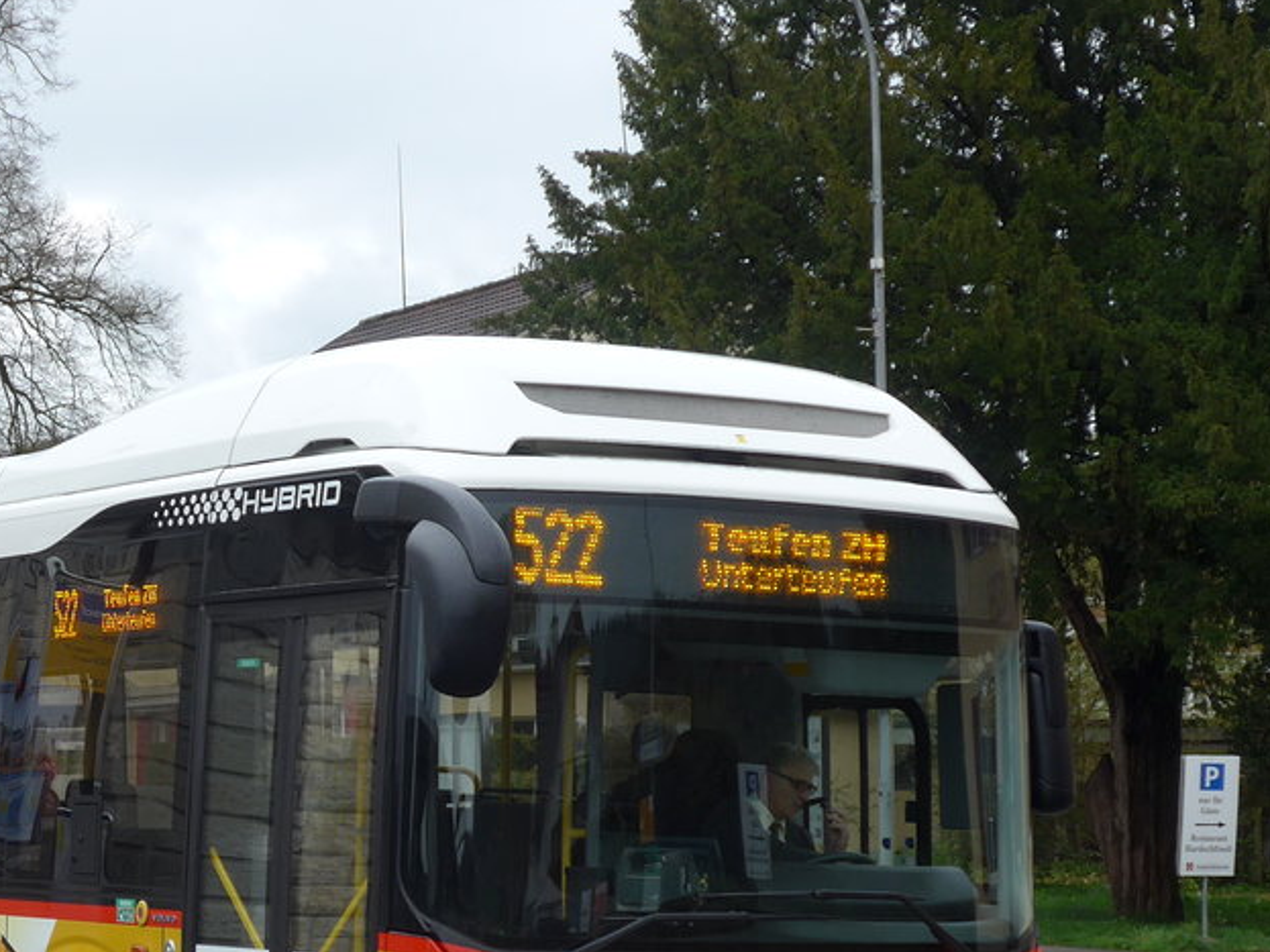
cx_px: 253
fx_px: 3888
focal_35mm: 106
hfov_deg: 18.4
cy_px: 697
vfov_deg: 13.9
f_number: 3.4
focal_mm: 11.3
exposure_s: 1/250
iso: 80
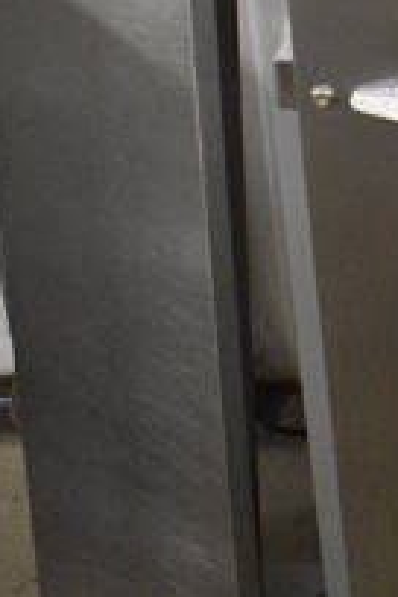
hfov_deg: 10.6
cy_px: -236
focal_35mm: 121
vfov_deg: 15.8
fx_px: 2006
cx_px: 740
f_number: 3.5
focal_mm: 18
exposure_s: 1/125
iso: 4500
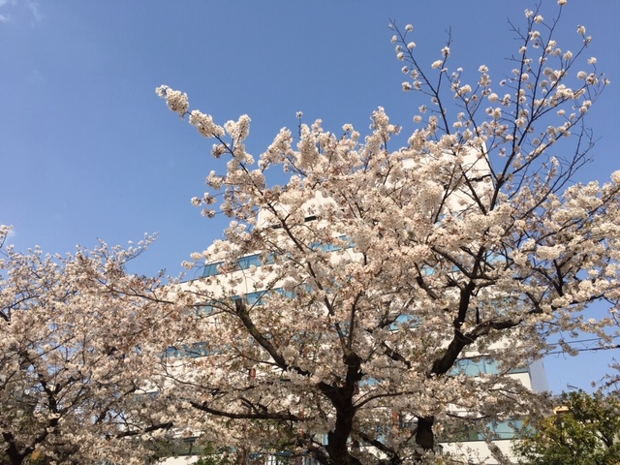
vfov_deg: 48.2
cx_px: 310
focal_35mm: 29
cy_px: 232
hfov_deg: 61.7
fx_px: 519
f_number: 2.2
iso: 25
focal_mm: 4.15
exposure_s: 1/1637
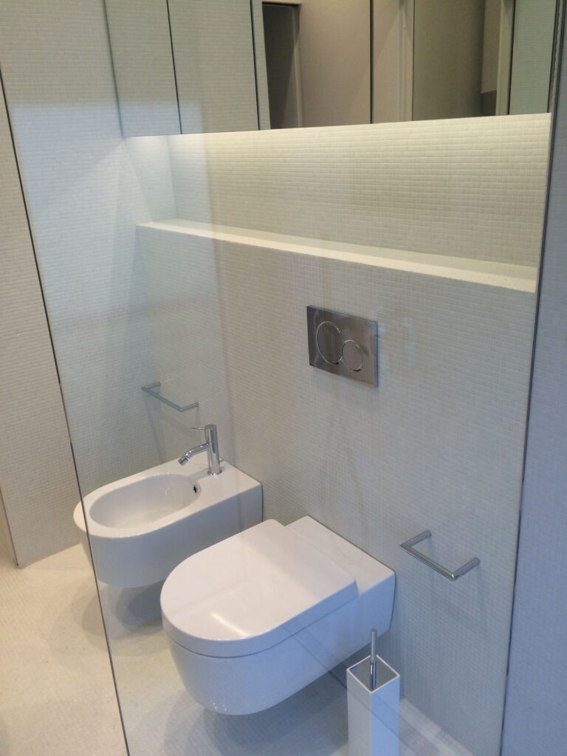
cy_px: 378
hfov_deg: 48.2
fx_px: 633
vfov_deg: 61.7
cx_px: 284
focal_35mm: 29
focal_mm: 4.15
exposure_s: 1/100
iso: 50
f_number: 2.2
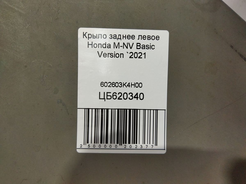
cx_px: 123
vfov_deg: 51.4
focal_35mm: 27
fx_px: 192
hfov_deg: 65.3
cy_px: 92
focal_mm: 4.71
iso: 175
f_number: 1.79
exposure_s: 1/100
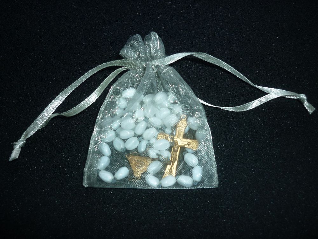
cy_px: 120
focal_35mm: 33
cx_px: 159
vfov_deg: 42.9
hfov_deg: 55.4
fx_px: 303
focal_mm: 5.5
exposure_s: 1/30
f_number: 2.8
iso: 100
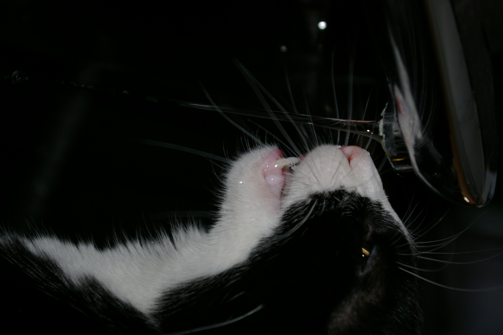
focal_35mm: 68
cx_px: 252
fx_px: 943
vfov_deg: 20.2
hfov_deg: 29.9
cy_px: 168
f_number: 4.5
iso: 200
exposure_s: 1/60
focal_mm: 45
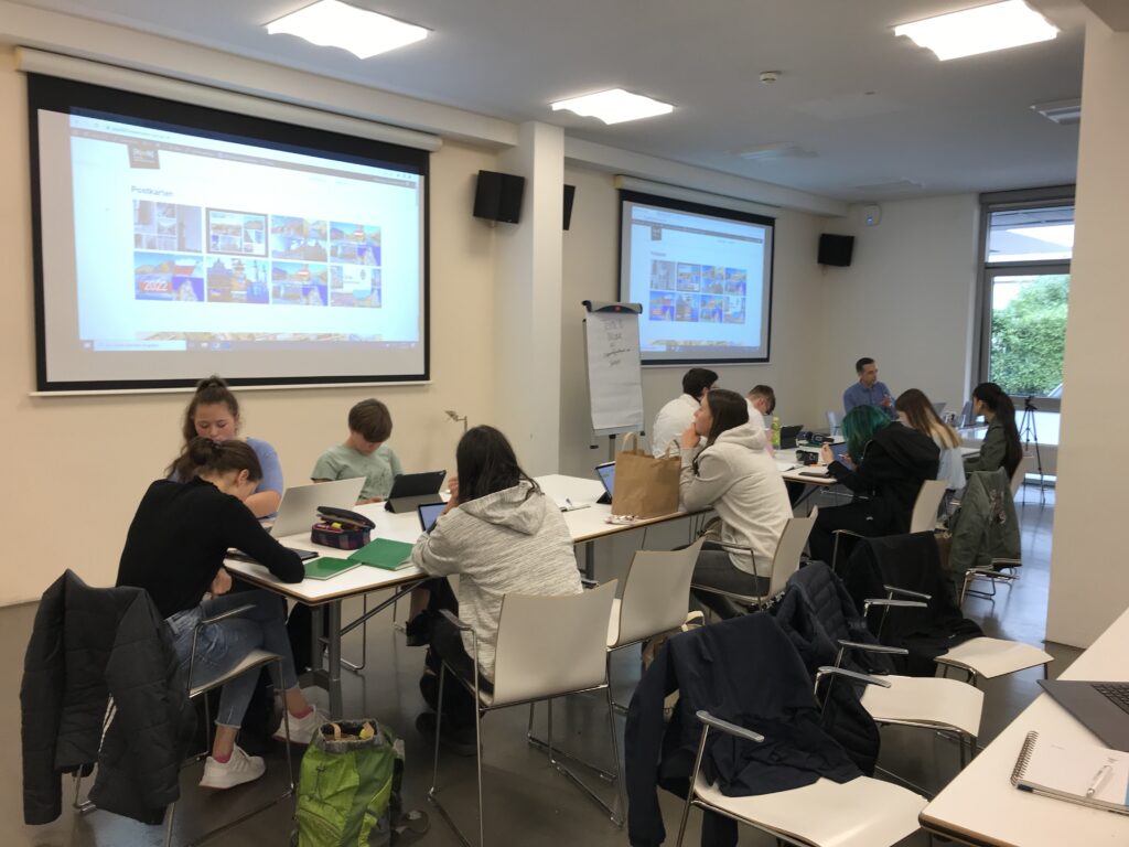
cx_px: 564
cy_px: 424
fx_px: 913
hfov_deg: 63.4
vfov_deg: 49.7
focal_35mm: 28
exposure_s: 1/50
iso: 25
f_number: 1.8
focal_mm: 3.99
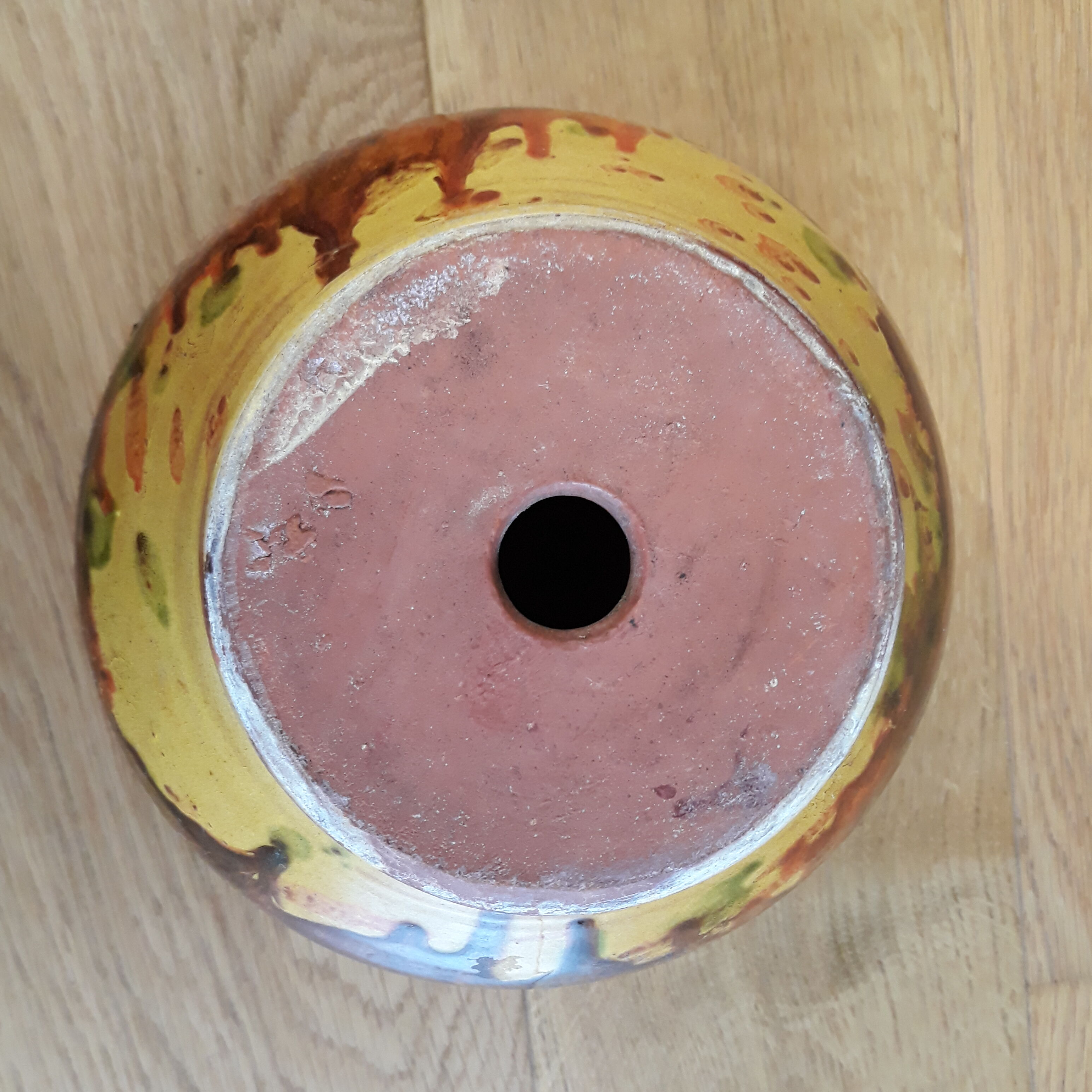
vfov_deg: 51.1
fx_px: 1142
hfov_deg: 51.1
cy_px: 587
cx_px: 548
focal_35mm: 32
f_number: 1.7
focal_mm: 3.71
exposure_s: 1/33
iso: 200
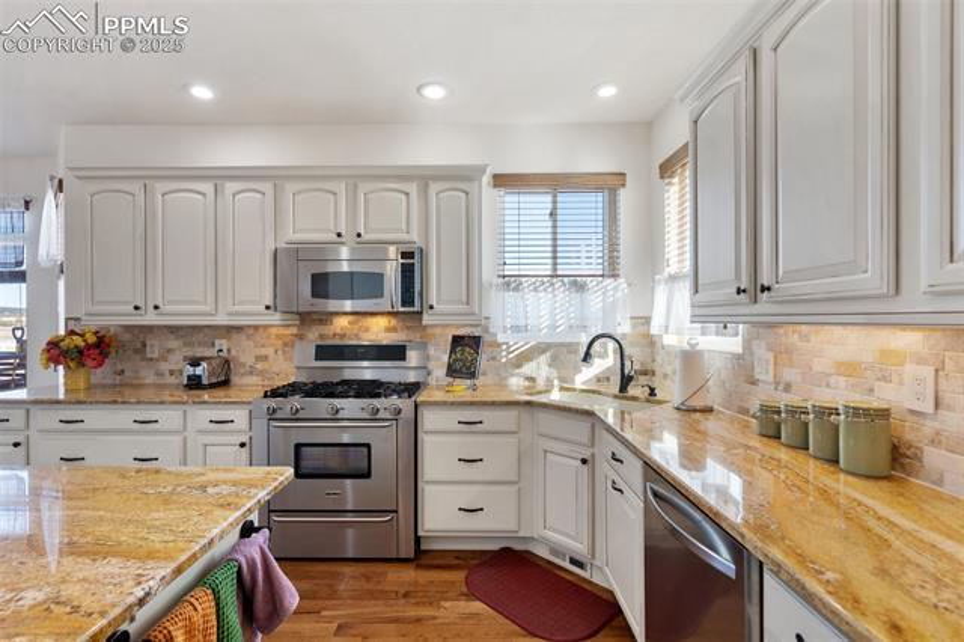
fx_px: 428
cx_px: 482
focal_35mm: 16
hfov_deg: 96.8
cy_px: 321
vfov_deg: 73.7
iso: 200
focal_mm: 16
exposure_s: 1/8
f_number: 5.6
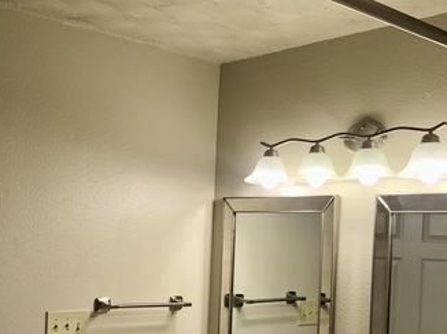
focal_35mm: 55
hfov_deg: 35.0
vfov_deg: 26.1
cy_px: 263
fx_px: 710
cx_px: 225
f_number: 1.8
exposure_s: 1/120
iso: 50
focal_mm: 3.99
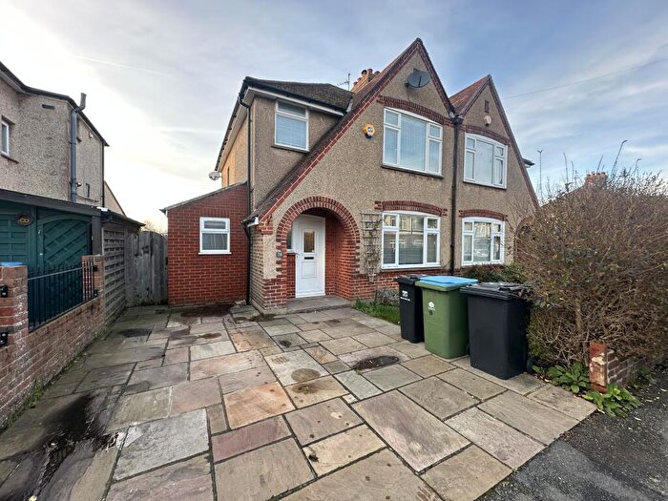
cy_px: 250
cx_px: 334
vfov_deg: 85.7
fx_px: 270
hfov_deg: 102.1
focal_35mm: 14
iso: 50
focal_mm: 2.22
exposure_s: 1/99
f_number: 2.2
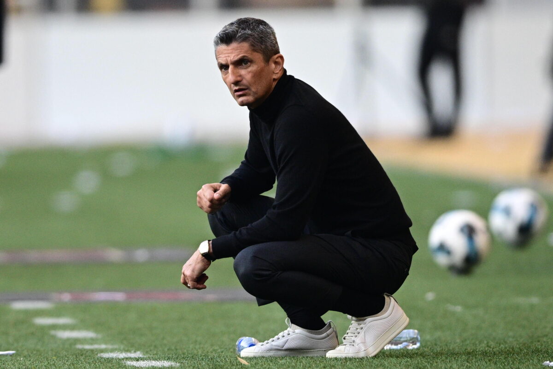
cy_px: 184
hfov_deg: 5.2
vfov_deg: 3.4
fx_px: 6144
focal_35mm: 400
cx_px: 276
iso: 1000
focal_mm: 400
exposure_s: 1/1600
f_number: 2.8
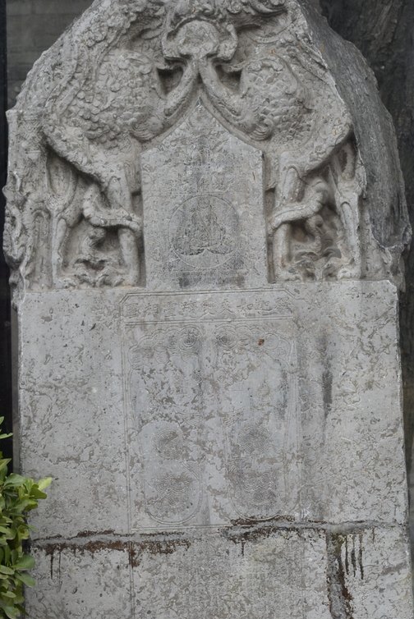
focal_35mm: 167
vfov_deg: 12.3
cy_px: 414
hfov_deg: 8.2
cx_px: 197
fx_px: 2875
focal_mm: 70
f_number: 6.3
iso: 200
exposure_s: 1/250
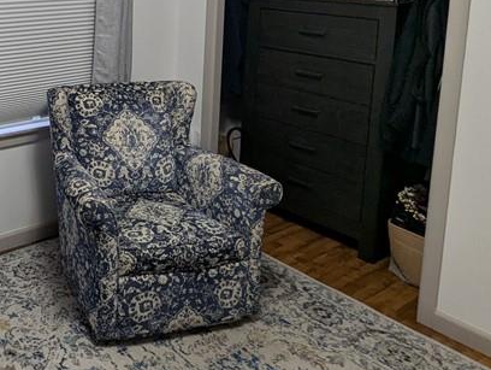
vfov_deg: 34.0
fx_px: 568
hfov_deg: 41.6
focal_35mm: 40
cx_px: 17
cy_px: 35
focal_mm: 2.35
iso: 106
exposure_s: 1/60
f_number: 2.2
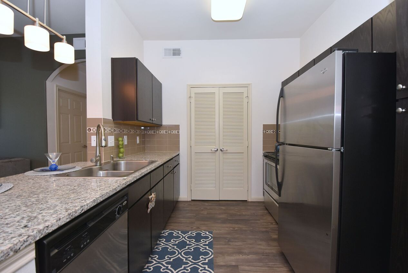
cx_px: 204
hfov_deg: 100.4
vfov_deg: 77.4
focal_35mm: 15
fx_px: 170
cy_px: 136
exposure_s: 1/60
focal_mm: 10
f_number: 5.6
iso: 400
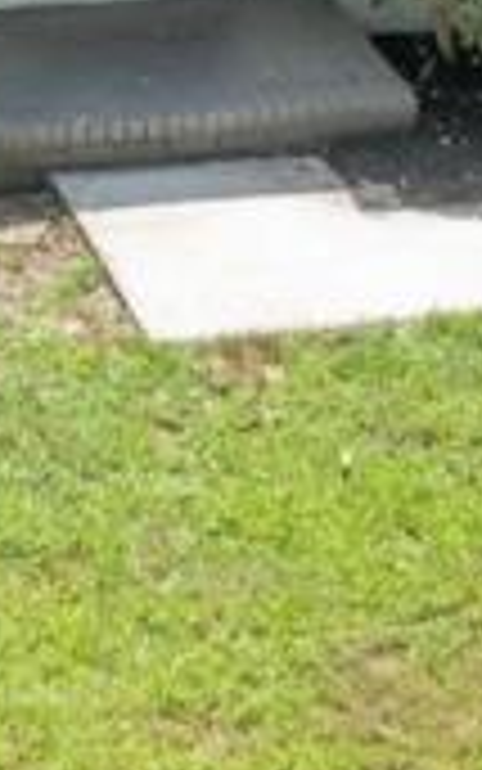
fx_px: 3297
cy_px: -536
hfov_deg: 8.1
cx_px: -320
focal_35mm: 157
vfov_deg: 12.4
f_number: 2.8
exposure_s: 1/50
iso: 100
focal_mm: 8.38
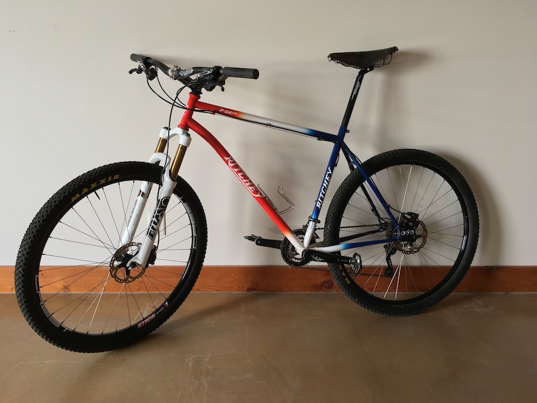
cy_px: 202
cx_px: 268
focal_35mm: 29
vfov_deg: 48.2
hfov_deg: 61.7
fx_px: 450
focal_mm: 4.15
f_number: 2.2
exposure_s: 1/30
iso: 80
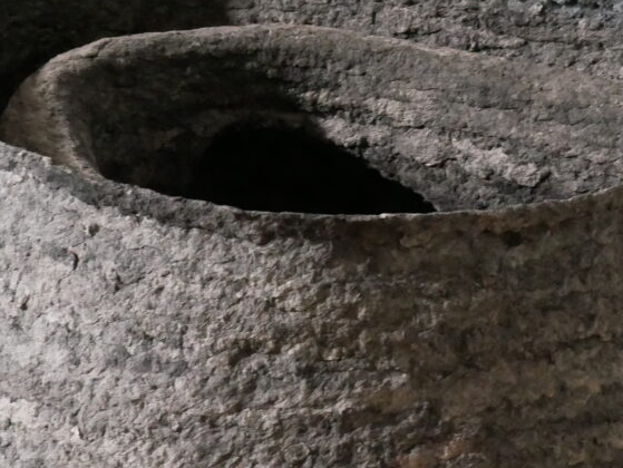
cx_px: 353
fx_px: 2899
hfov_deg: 12.3
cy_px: 365
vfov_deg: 9.2
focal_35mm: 161
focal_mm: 30
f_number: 9
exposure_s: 1/2.5
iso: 3200
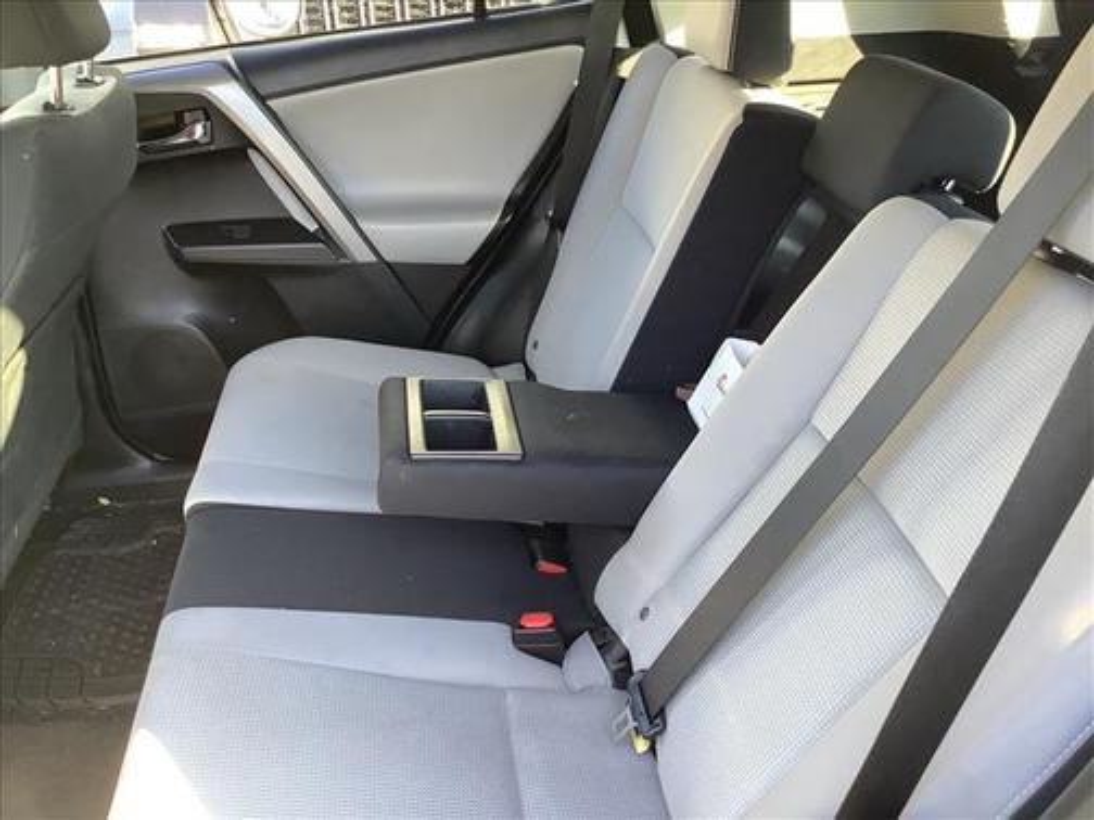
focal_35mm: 31
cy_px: 410
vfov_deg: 45.4
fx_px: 980
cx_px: 547
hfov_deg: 58.4
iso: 125
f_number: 2.4
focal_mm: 3.3
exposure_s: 1/60
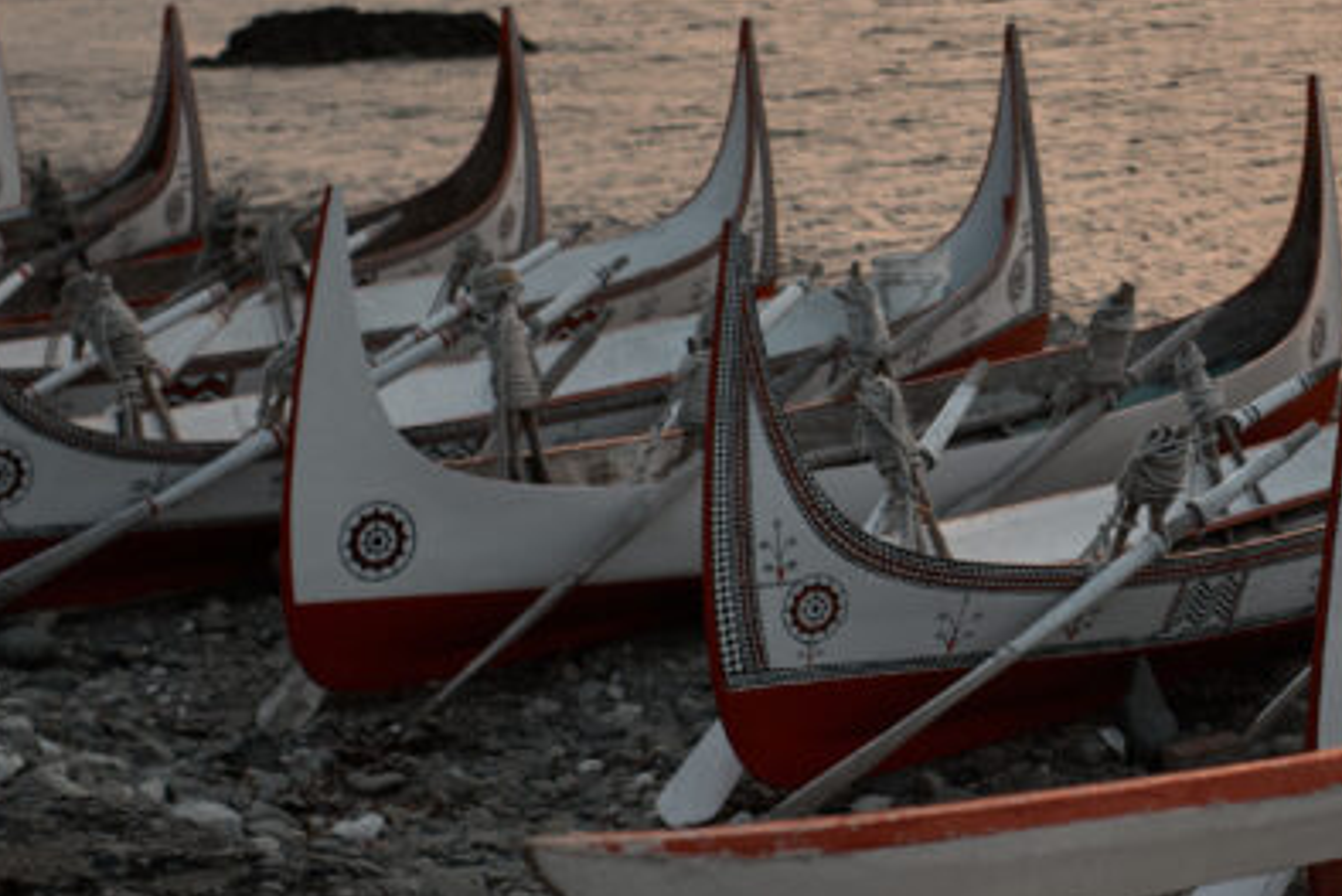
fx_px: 3393
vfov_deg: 15.0
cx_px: 1342
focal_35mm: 91
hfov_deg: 21.6
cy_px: 359
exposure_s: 1/1000
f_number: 2.2
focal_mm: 23
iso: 200
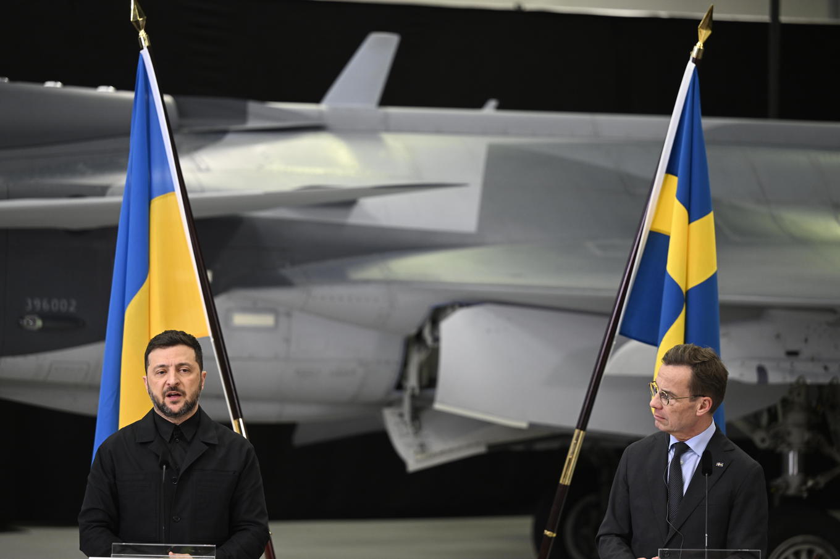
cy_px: 280
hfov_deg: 14.7
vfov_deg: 9.8
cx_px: 420
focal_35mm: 140
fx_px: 3266
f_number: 2.8
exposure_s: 1/250
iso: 1250
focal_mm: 140
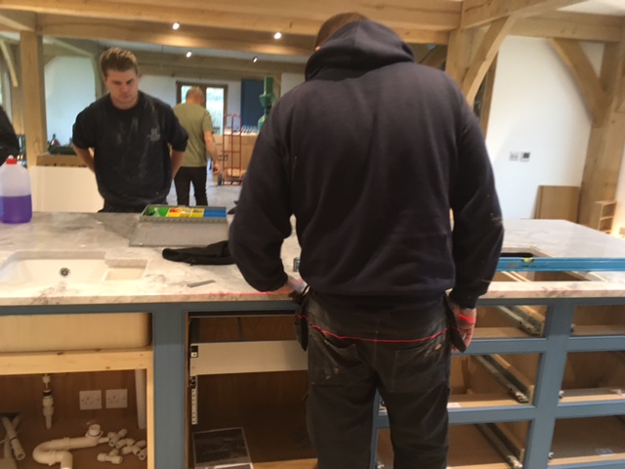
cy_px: 234
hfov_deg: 61.7
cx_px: 312
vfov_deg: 48.2
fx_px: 524
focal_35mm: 29
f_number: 2.2
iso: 160
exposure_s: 1/33
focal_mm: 4.15
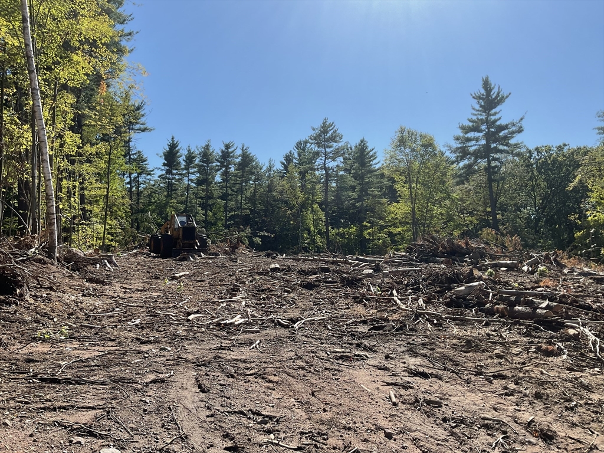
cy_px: 226
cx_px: 302
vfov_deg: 48.2
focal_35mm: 29
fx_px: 506
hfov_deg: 61.7
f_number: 1.8
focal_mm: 3
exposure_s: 1/1984
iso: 16
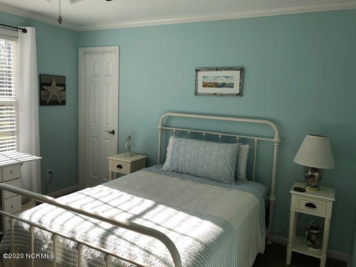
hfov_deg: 63.4
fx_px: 288
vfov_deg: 49.7
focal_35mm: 28
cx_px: 178
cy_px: 134
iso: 20
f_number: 1.8
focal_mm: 3.99
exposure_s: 1/296
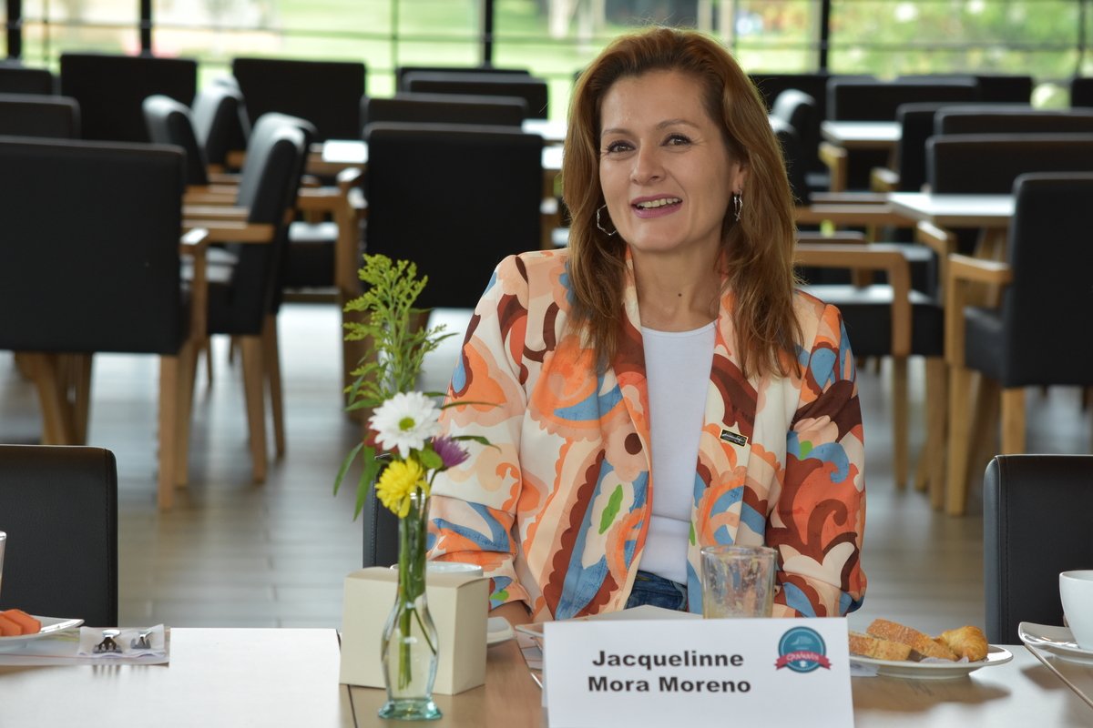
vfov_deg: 8.3
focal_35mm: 165
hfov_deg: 12.5
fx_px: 5009
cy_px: 364
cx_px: 546
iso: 800
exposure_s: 1/250
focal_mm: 110
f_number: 8
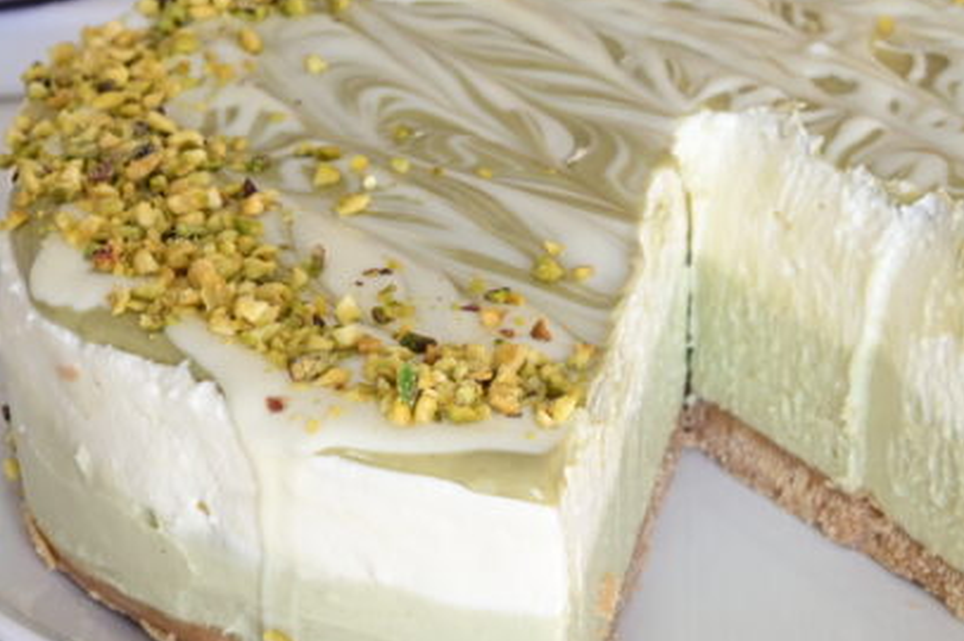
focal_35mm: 133
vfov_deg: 10.3
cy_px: 267
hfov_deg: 15.4
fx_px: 3558
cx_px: 700
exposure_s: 1/20
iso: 640
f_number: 10
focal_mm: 50
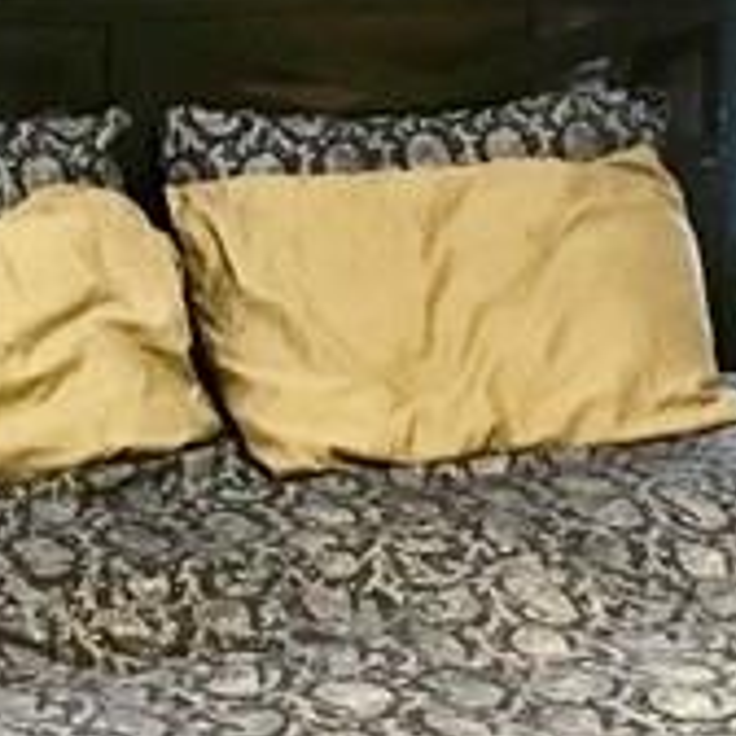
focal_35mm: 156
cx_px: 771
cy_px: 442
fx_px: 3753
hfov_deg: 11.1
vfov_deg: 11.2
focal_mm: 4.15
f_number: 2.2
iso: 250
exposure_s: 1/15
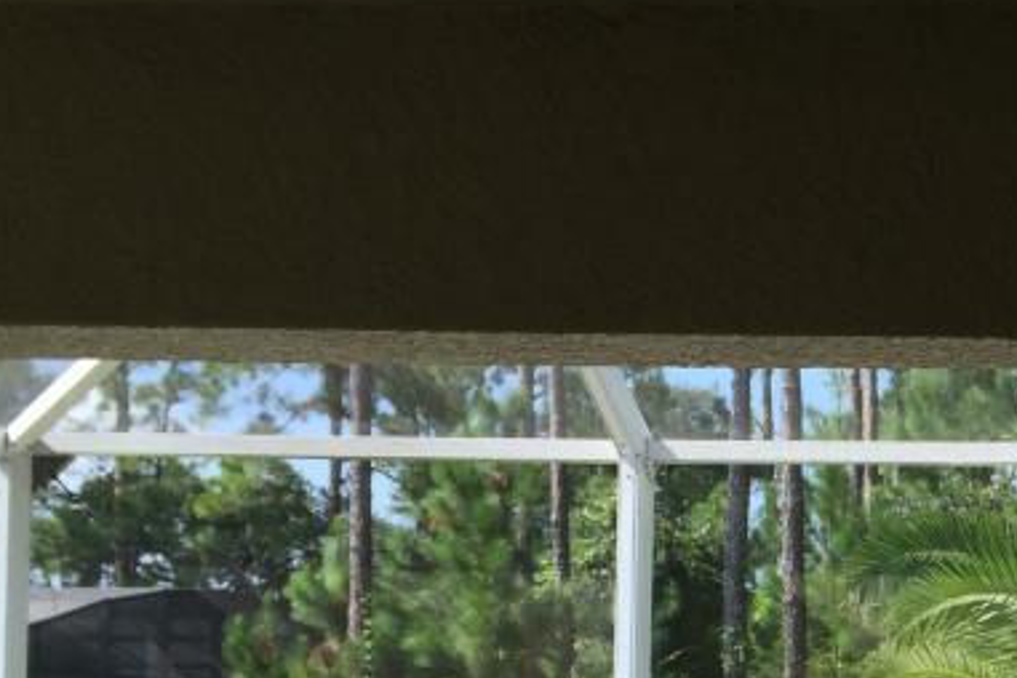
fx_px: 2288
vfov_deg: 16.3
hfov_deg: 22.9
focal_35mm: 81
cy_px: 775
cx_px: 1247
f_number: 2.2
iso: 32
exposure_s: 1/775
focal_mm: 4.15
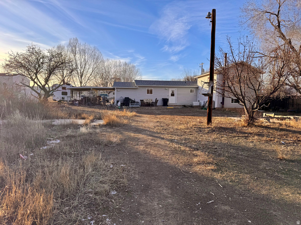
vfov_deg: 56.8
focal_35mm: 24
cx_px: 150
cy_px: 112
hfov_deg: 71.6
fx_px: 209
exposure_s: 1/2710
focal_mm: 6.76
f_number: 1.78
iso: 80
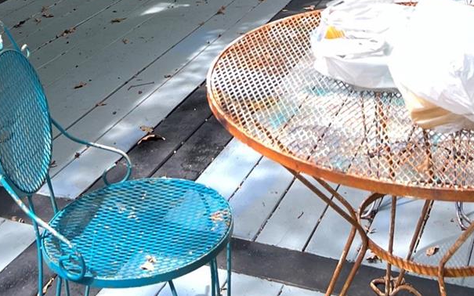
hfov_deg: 29.4
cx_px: 255
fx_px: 904
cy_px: -132
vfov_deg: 17.0
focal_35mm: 70
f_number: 1.5
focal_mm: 5.7
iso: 64
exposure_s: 1/120
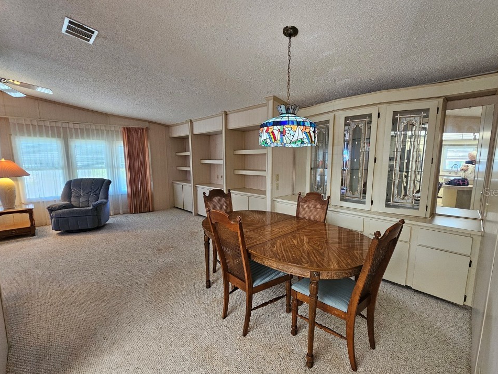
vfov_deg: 85.6
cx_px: 265
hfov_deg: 101.9
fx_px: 201
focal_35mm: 14
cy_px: 191
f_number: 2.2
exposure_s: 1/60
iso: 400
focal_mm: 2.2
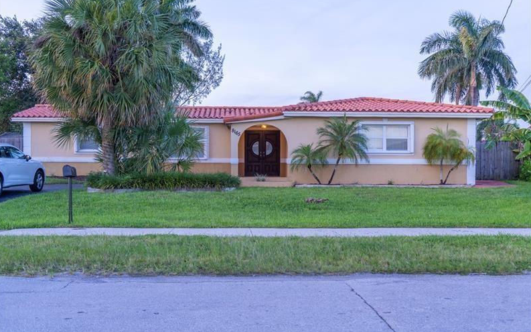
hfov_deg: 52.7
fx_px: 536
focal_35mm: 37
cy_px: 164
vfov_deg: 34.5
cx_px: 264
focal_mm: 36
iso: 500
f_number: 4
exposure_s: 1/80
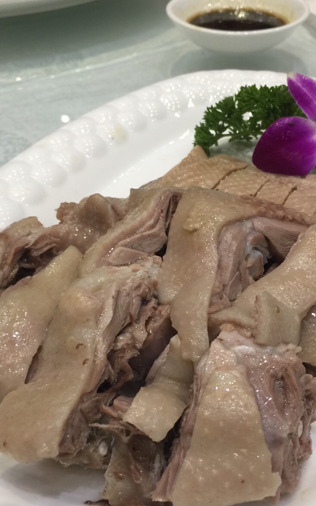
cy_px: 304
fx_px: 579
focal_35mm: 42
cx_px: 179
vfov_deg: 46.9
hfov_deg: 30.5
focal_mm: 4.15
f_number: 2.2
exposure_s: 1/33
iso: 40
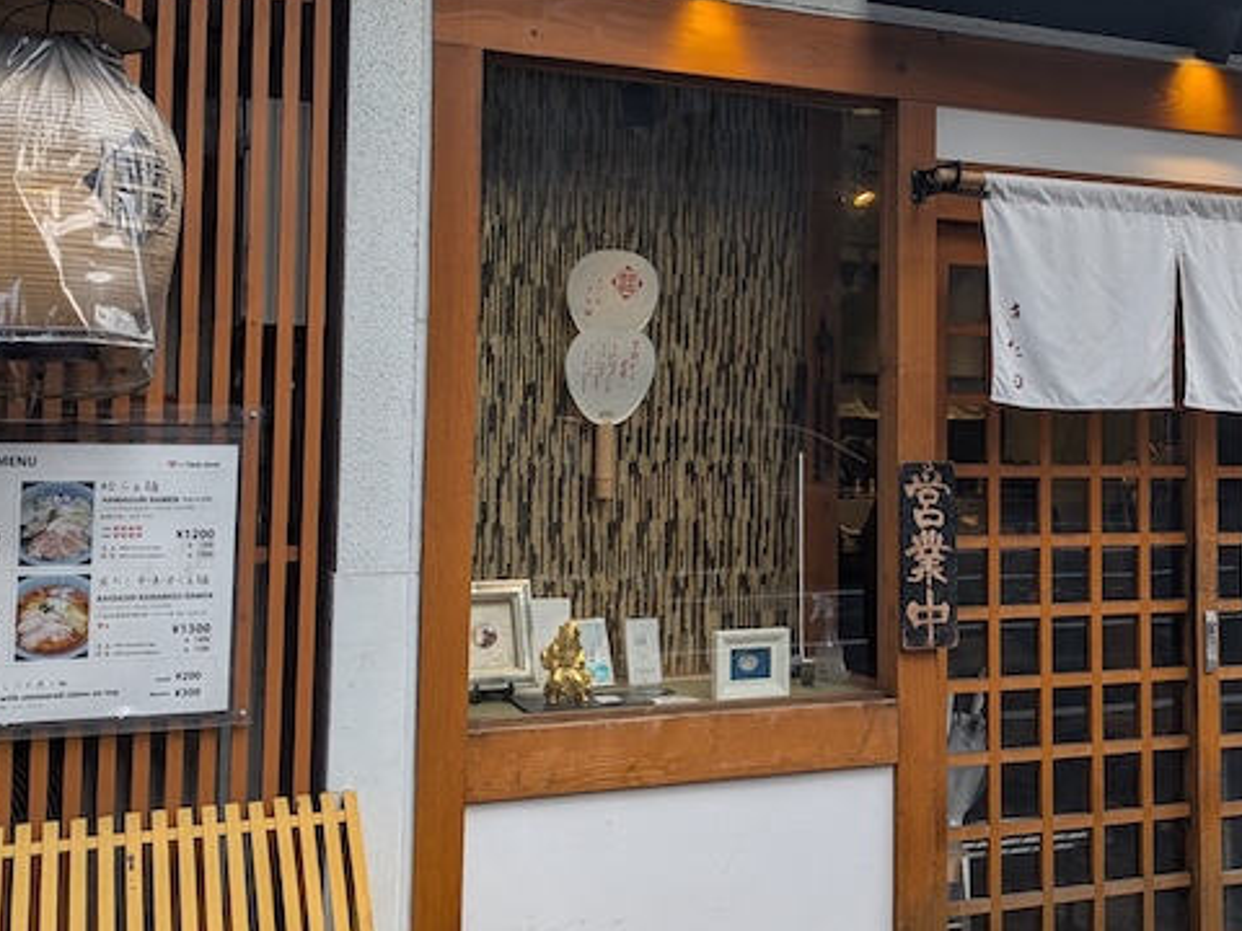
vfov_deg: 35.7
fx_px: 1435
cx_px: 730
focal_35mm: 40
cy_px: 326
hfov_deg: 46.6
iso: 28
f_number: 1.7
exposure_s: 1/3268
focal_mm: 4.53
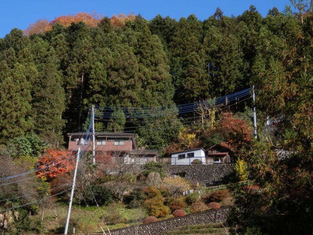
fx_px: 488
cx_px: 156
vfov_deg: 27.0
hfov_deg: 35.5
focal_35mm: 54
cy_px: 118
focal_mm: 9.8
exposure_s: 1/400
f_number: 4.1
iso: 80
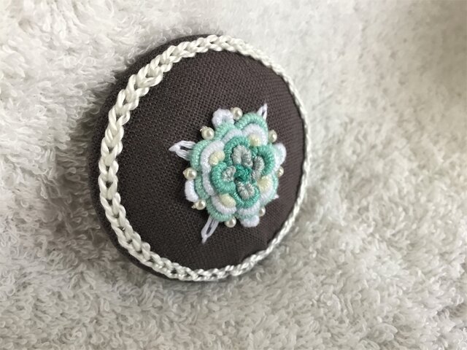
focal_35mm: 31
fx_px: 418
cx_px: 234
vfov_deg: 45.4
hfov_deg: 58.4
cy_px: 175
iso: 50
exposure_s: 1/30
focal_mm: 3.3
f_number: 2.4
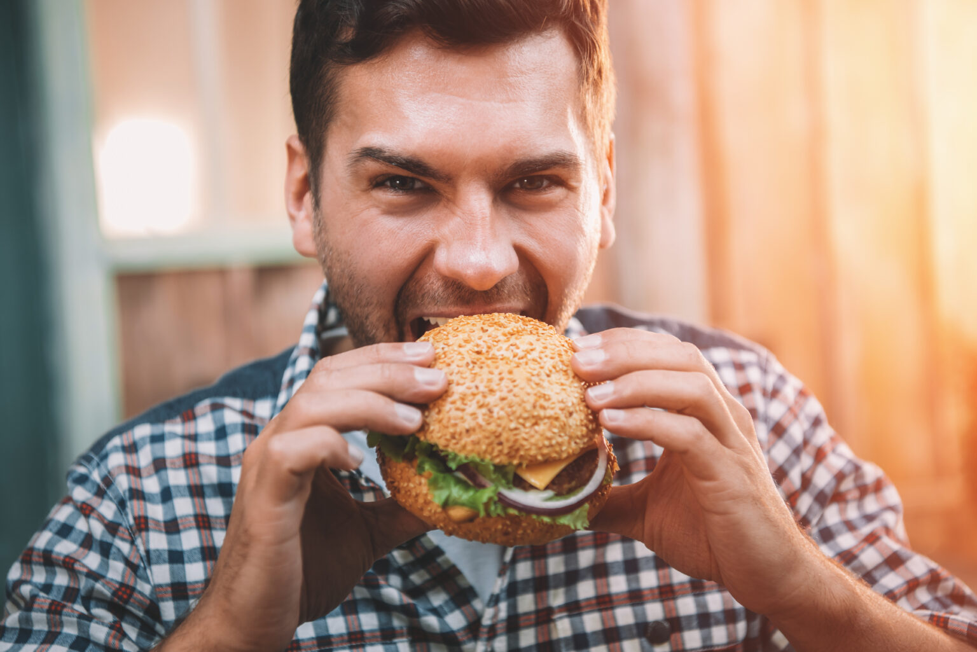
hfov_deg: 31.0
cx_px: 488
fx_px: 1764
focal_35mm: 65
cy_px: 326
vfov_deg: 20.9
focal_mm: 65
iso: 500
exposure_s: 1/160
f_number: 3.5
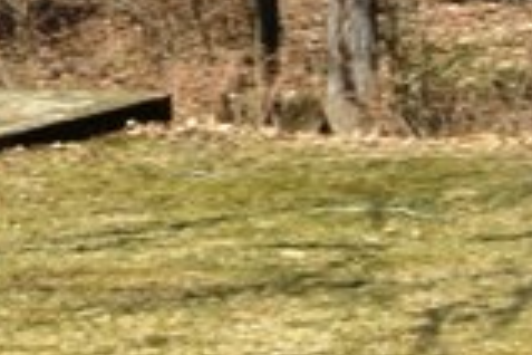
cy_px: 85
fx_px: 3709
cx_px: -154
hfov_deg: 8.1
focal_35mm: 251
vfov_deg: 5.5
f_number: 13
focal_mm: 14.5
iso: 100
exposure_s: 1/60
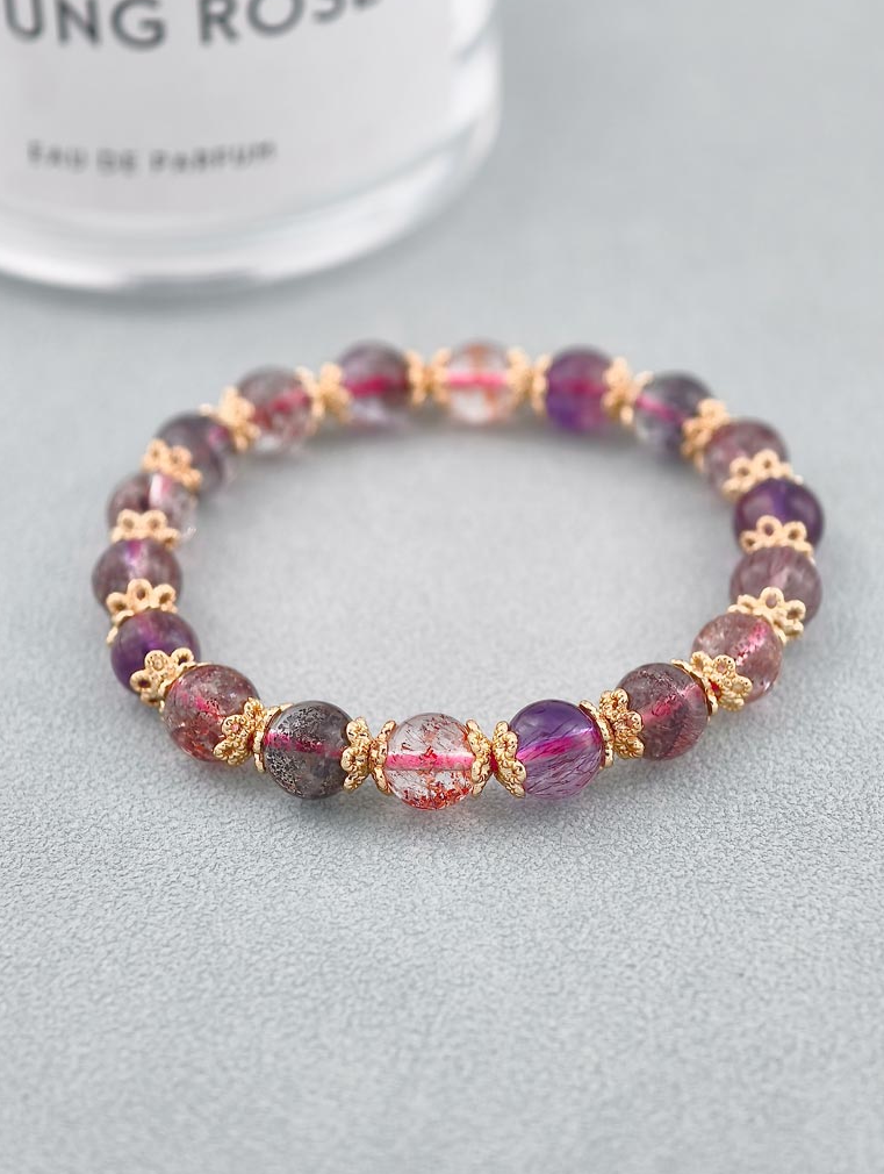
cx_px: 416
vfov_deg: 20.2
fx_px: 3293
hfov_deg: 15.3
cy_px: 529
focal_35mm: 97
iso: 125
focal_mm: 22.48
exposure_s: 1/160
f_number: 2.67
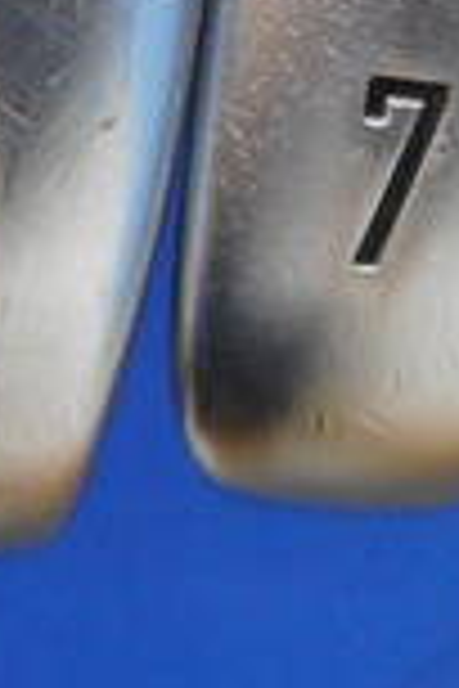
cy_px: -171
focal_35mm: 109
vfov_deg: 17.7
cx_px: 436
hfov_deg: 12.4
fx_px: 2084
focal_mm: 4.5
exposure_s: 1/25
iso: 400
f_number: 3.7
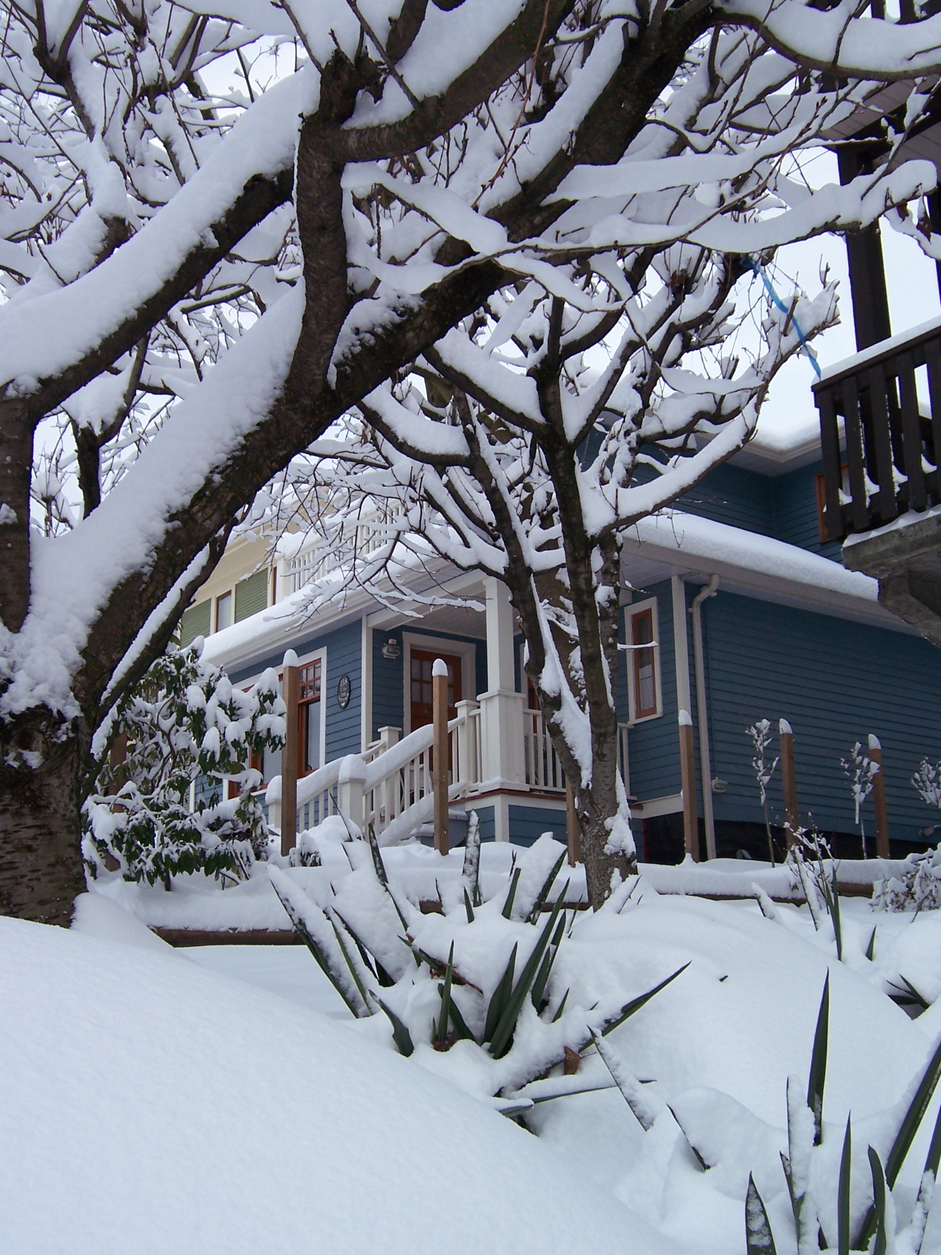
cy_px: 628
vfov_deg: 46.8
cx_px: 470
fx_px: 1450
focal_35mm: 40
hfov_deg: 36.0
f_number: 4
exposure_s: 1/180
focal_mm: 6.7
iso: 80
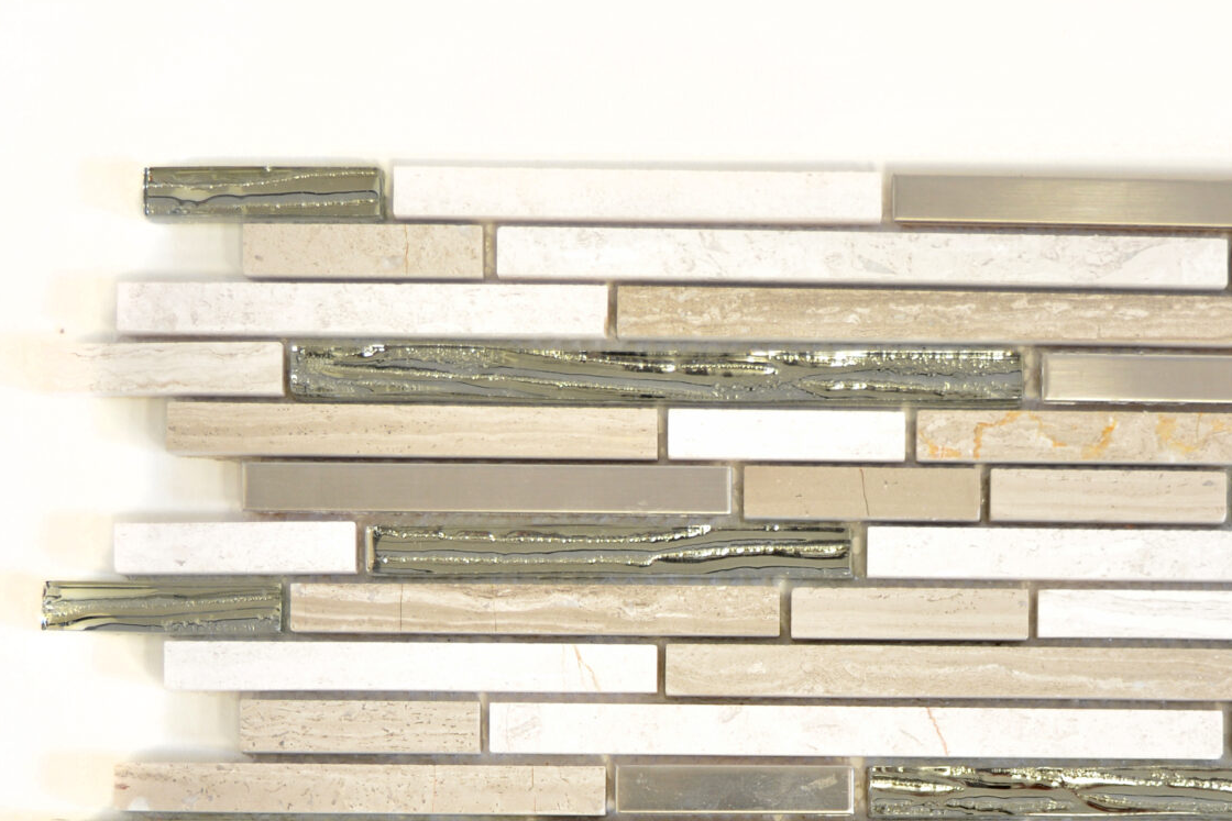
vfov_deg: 13.9
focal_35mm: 96
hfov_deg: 21.1
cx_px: 921
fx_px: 3286
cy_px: 924
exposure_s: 1/10
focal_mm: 28
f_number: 4.5
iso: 160
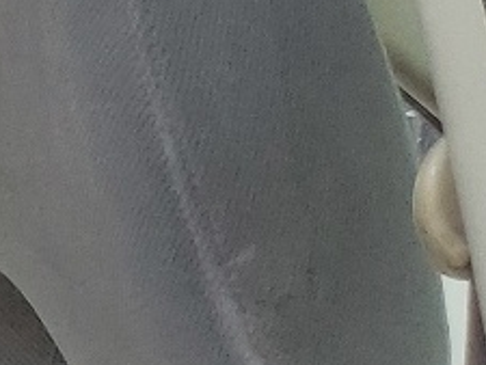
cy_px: 968
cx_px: -1220
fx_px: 2599
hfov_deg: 8.1
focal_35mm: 185
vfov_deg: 7.4
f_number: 1.5
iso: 50
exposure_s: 1/303
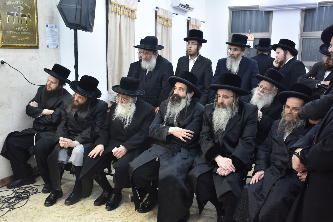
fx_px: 333
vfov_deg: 36.9
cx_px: 166
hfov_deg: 53.1
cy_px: 111
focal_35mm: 36
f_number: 5.6
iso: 1250
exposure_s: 1/60
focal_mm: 24
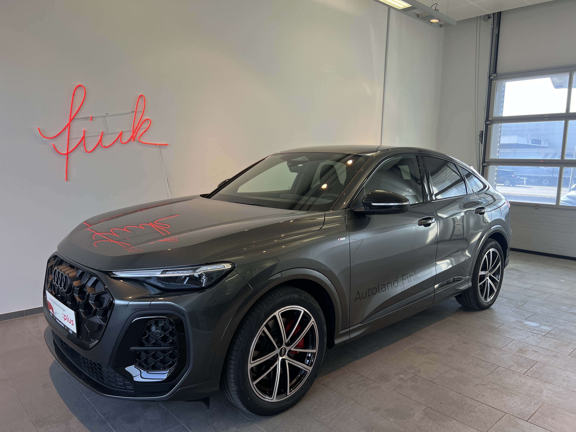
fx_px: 433
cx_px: 288
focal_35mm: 26
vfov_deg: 53.1
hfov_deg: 67.3
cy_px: 216
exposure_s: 1/190
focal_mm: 5.7
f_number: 1.5
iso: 40
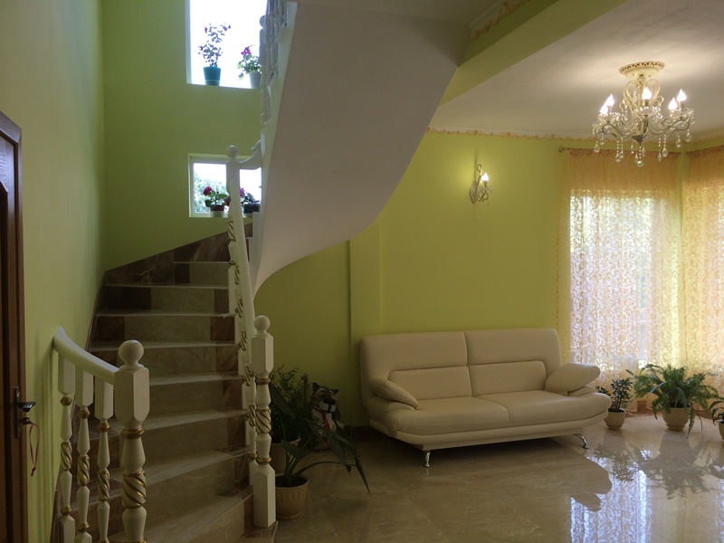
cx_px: 362
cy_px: 272
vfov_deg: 48.2
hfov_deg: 61.7
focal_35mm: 29
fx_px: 607
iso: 32
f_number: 2.2
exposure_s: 1/115
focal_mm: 4.15
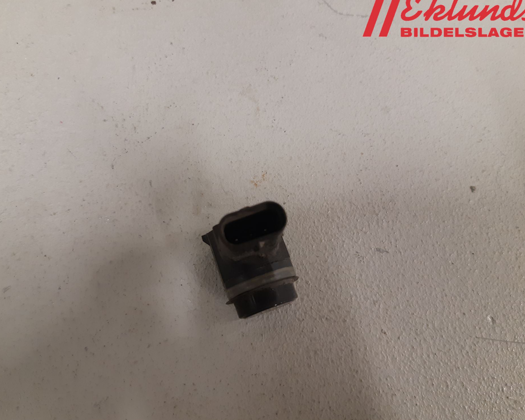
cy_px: 206
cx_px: 247
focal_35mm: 28
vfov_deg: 51.5
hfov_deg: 62.2
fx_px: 435
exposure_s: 1/50
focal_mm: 3.93
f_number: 1.7
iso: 160
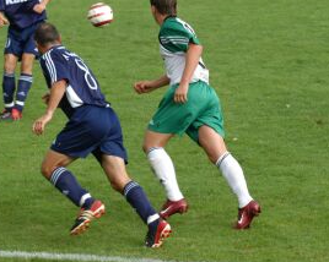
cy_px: 114
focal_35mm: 231
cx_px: 130
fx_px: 2248
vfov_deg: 6.7
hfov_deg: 8.4
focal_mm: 110
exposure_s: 1/400
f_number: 5.6
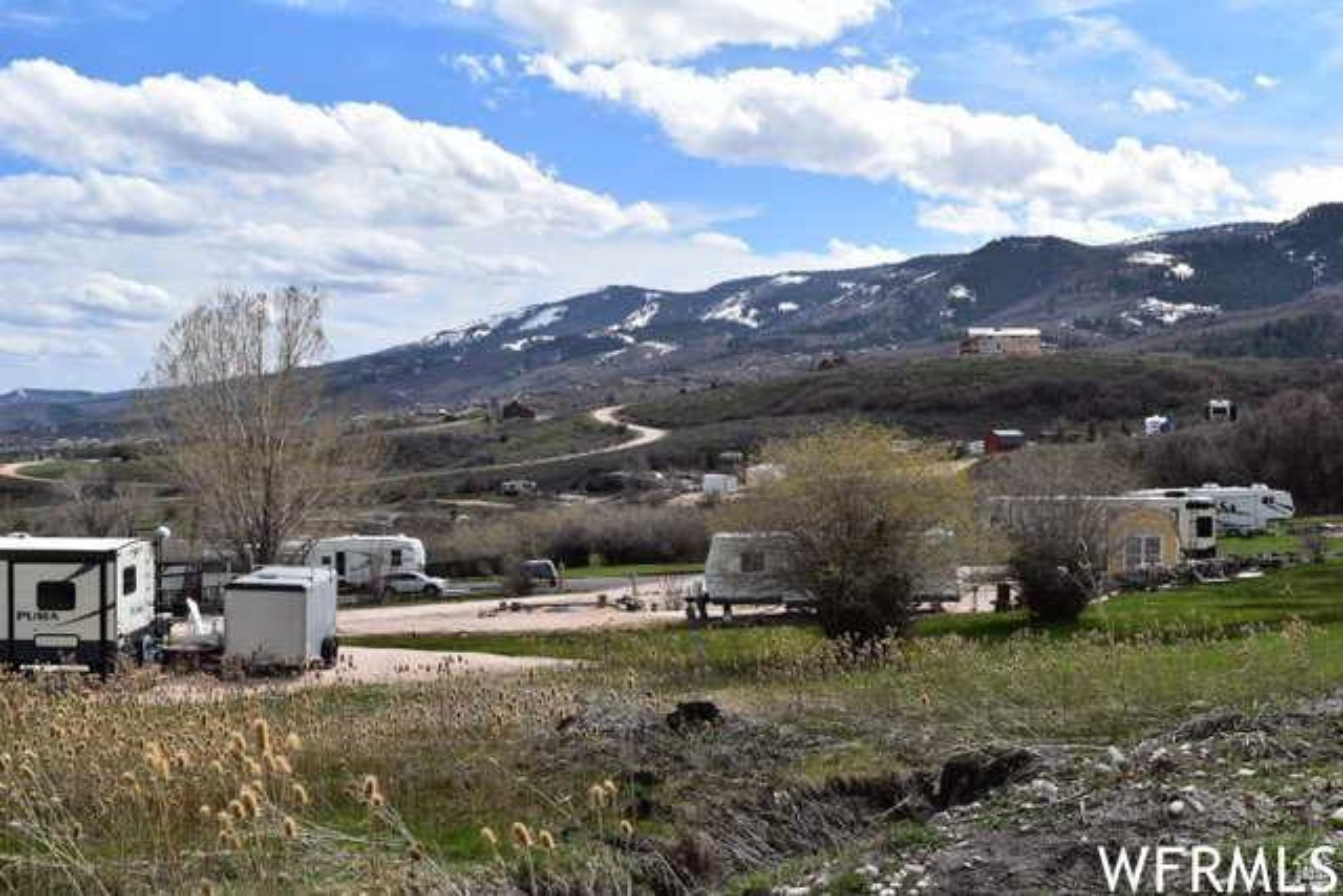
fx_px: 1511
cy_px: 448
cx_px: 672
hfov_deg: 47.9
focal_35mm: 40
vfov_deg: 33.0
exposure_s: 1/500
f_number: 11
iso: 220
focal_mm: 27
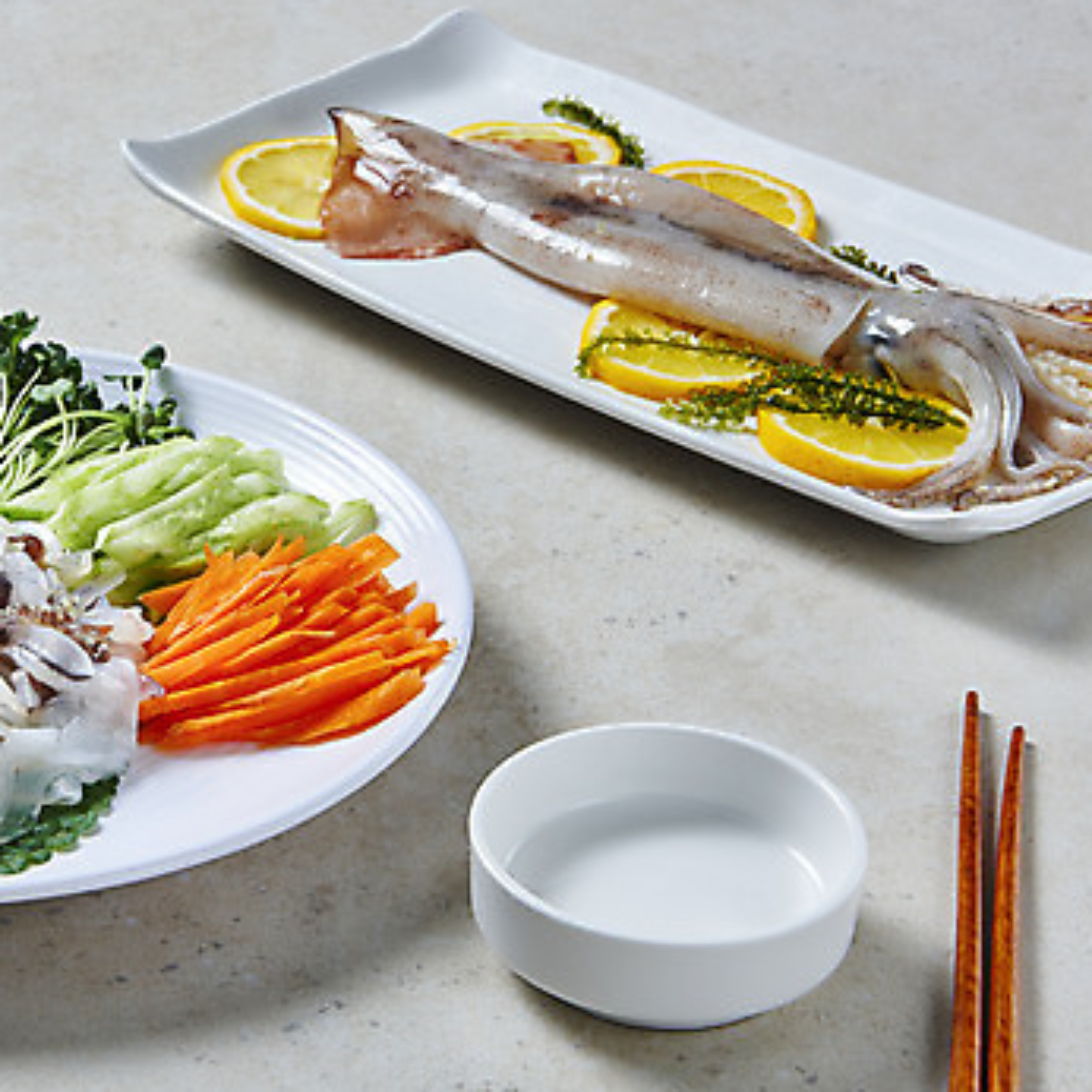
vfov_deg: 16.9
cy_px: 514
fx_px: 3676
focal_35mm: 103
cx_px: 276
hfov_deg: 16.8
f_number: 18
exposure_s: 1/125
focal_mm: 70
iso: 100
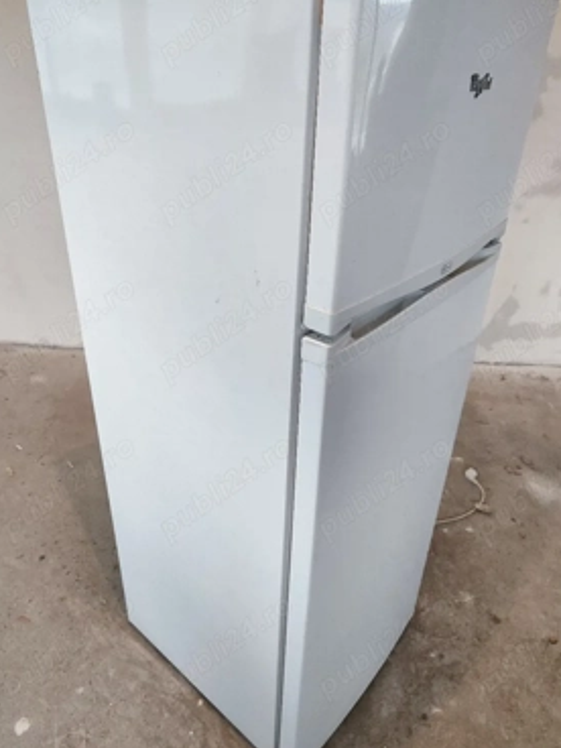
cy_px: 354
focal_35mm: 25
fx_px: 540
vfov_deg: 69.3
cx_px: 266
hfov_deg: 54.9
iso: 1072
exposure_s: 1/100
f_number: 1.88
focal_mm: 5.59
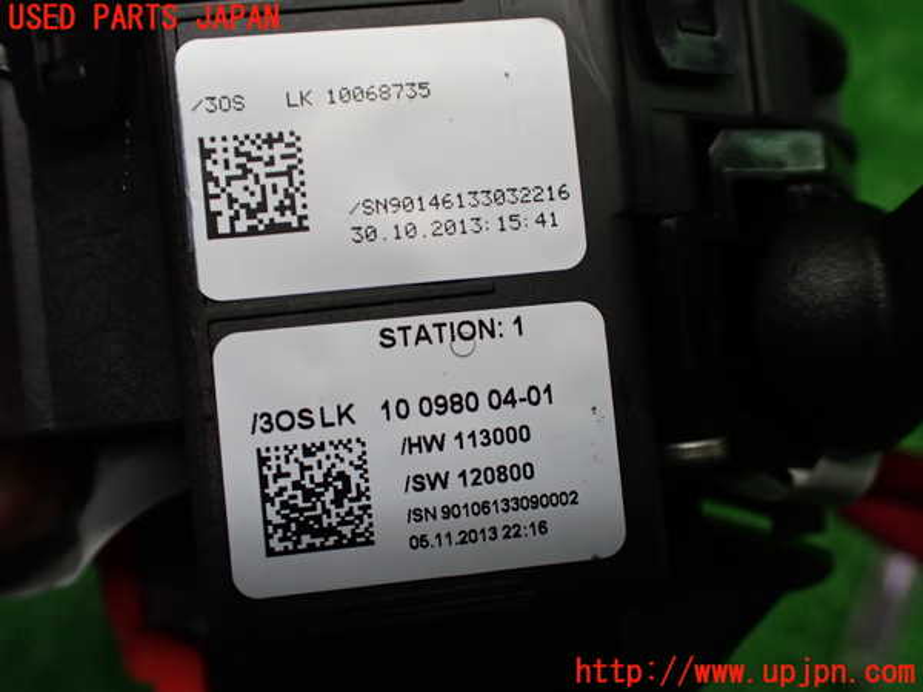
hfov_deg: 60.0
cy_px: 346
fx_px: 800
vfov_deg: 46.8
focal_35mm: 30
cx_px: 462
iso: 250
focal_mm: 5.4
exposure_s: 1/125
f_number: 2.3
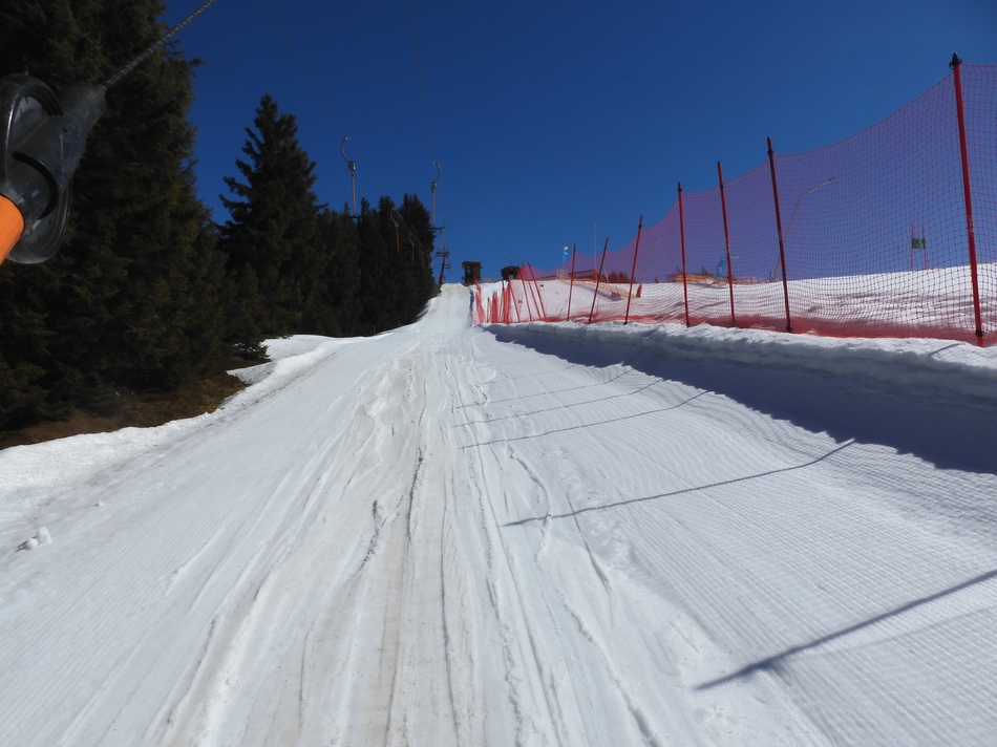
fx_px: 691
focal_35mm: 24
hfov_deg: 71.6
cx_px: 498
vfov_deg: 56.8
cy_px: 374
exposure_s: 1/1600
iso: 100
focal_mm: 4.3
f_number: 5.6
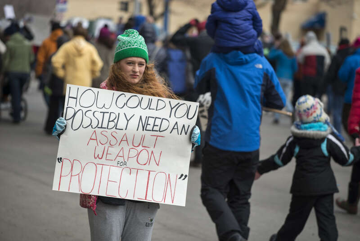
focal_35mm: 155
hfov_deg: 13.2
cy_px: 120
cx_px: 180
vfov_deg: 8.9
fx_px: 1550
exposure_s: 1/350
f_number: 4
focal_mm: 155
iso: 110
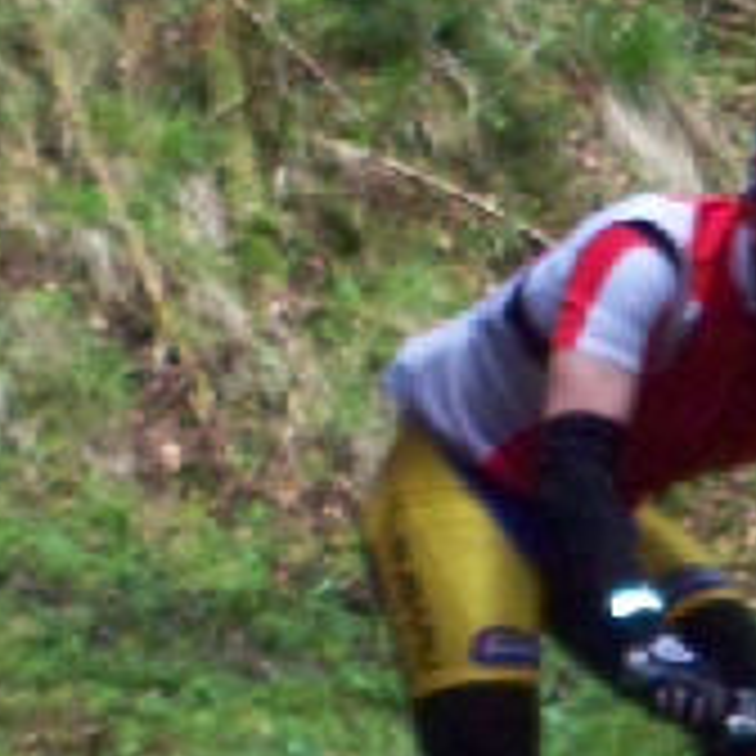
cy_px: 176
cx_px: 1512
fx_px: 12157
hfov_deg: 3.5
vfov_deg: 3.6
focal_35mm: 492
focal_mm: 19.2
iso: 400
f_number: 4.4
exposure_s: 1/125
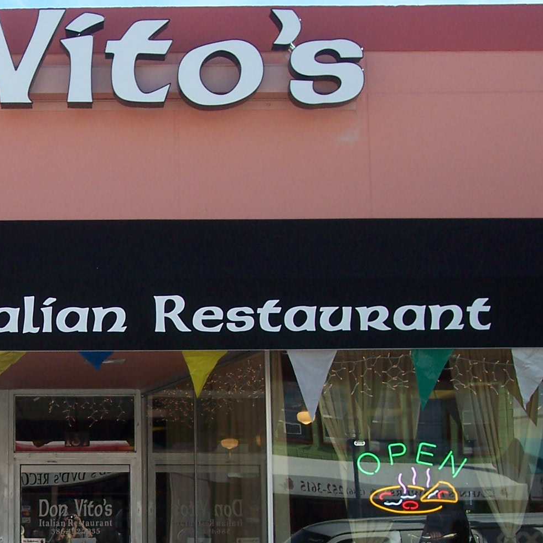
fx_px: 1438
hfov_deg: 20.7
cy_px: 349
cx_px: -5
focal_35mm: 81
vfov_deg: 21.3
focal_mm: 8
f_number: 3.4
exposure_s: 1/500
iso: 100
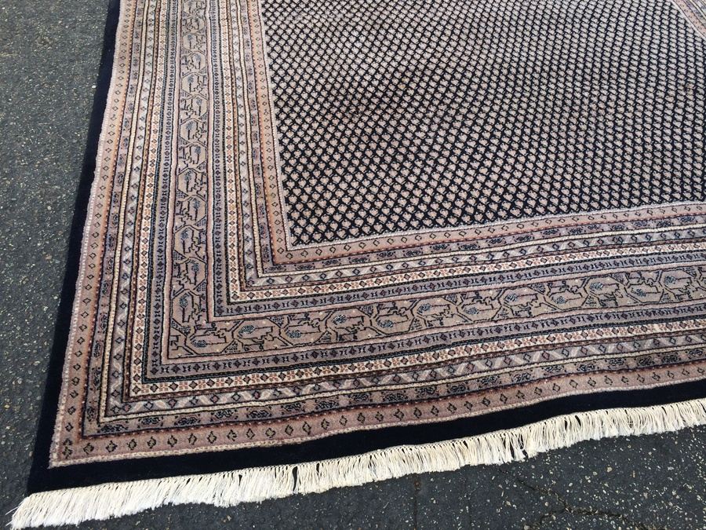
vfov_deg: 46.8
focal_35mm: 30
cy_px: 265
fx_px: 612
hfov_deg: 60.0
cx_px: 353
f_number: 2.2
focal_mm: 4.12
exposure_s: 1/622
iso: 32
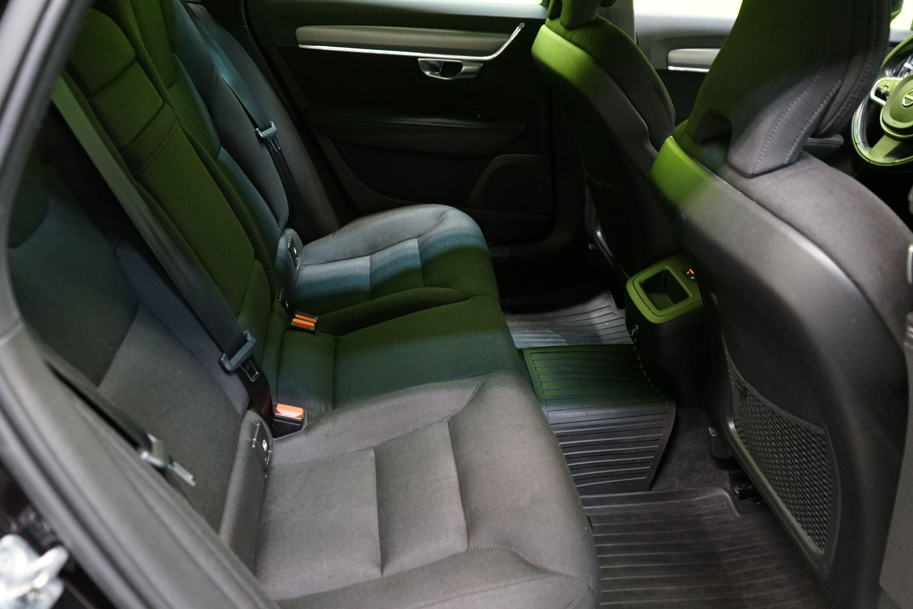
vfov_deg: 45.0
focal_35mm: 29
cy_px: 304
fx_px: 735
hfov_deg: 63.7
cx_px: 456
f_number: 3.5
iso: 2500
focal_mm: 29
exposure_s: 1/30
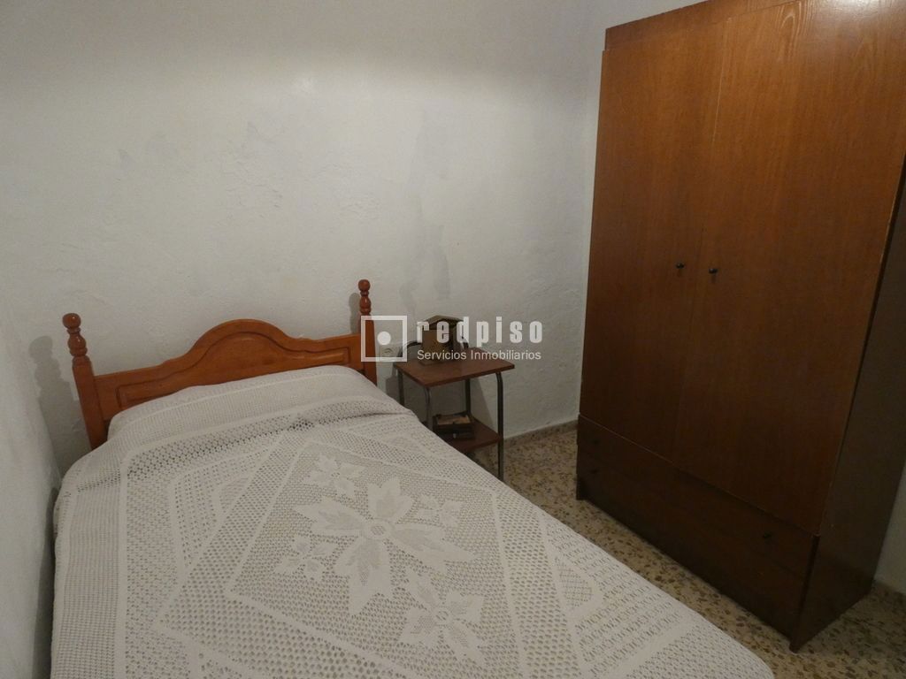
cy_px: 340
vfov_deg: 66.0
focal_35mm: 20
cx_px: 453
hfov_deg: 81.7
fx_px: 523
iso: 500
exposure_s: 1/60
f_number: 2.8
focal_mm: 3.6
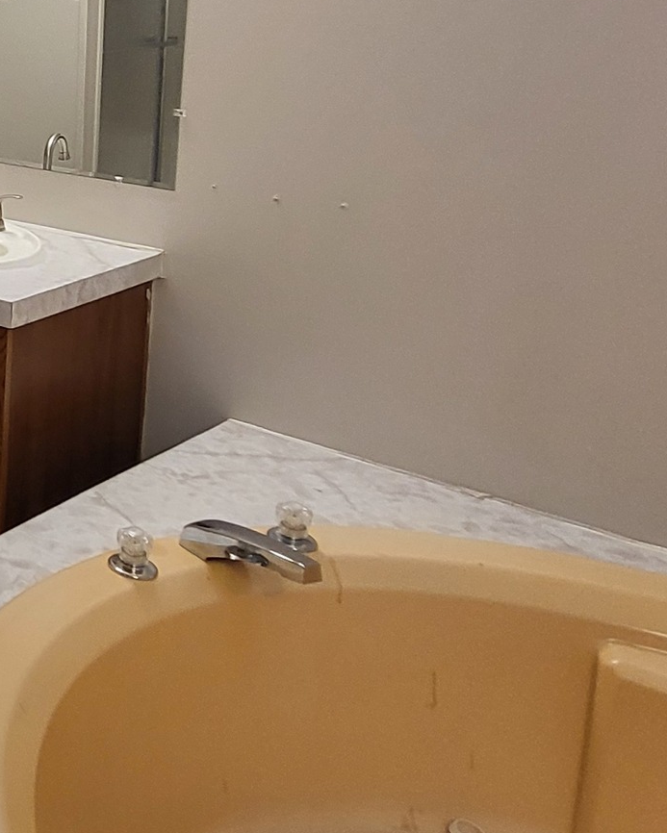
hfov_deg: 24.0
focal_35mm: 45
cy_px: 116
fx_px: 1110
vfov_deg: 38.8
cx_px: -404
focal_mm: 1.74
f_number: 2.2
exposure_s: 1/60
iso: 160
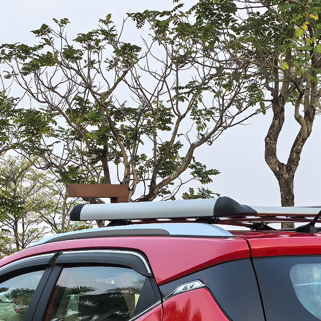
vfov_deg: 13.9
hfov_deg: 14.1
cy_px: 303
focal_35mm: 124
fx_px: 1301
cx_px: 187
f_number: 2
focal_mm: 6.98
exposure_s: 1/193
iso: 50
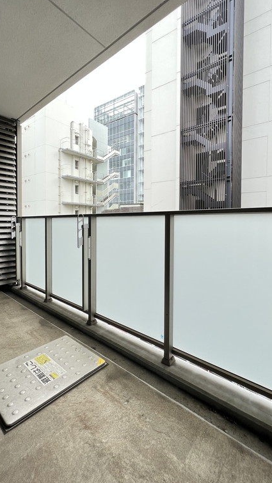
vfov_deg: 102.9
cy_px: 228
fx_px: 192
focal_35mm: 15
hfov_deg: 70.4
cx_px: 148
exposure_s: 1/138
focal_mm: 1.57
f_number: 1.8
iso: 32
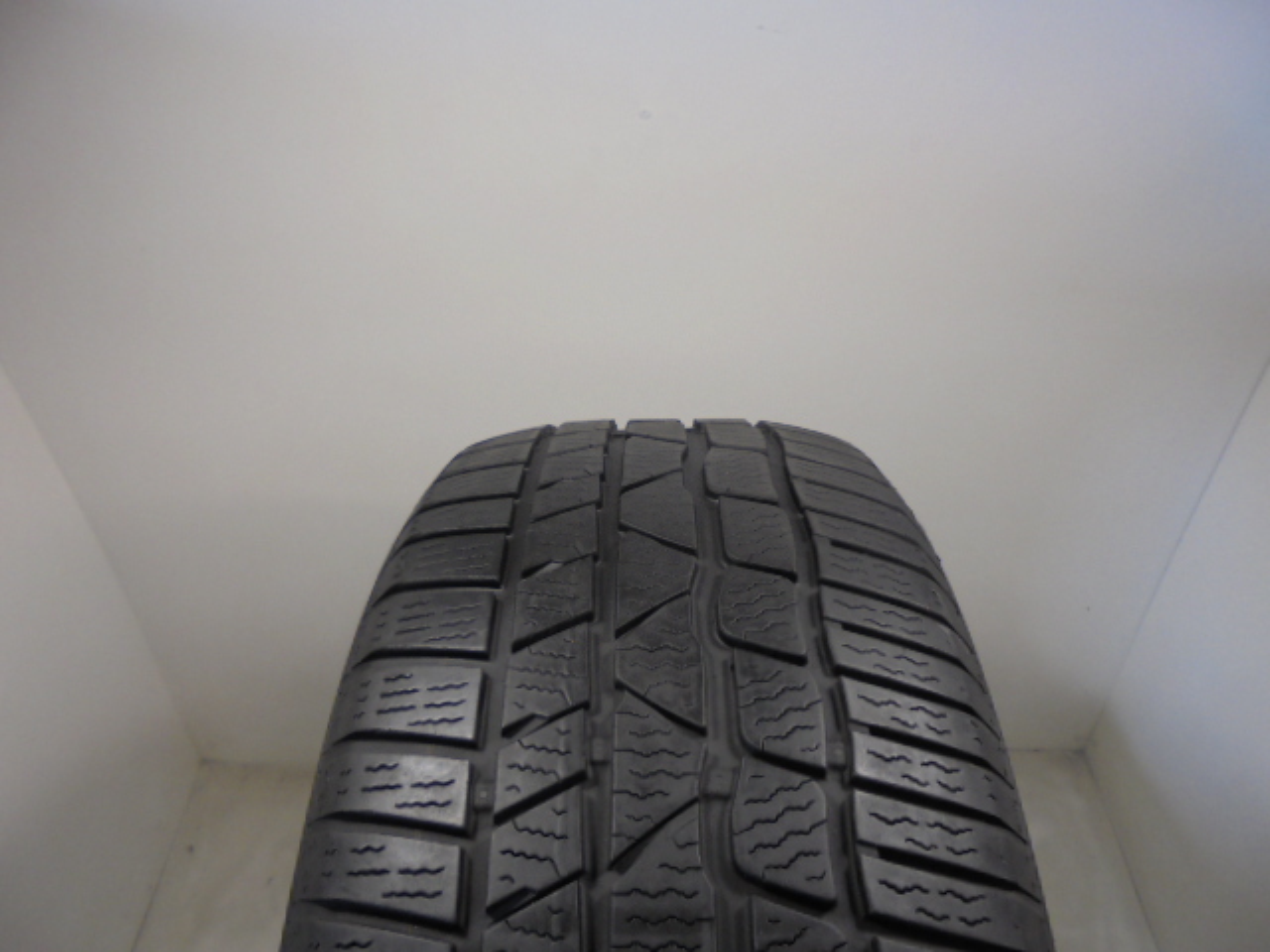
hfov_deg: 67.3
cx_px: 635
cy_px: 476
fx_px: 954
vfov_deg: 53.1
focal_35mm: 26
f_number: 3.5
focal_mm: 4.6
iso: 100
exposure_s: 1/30
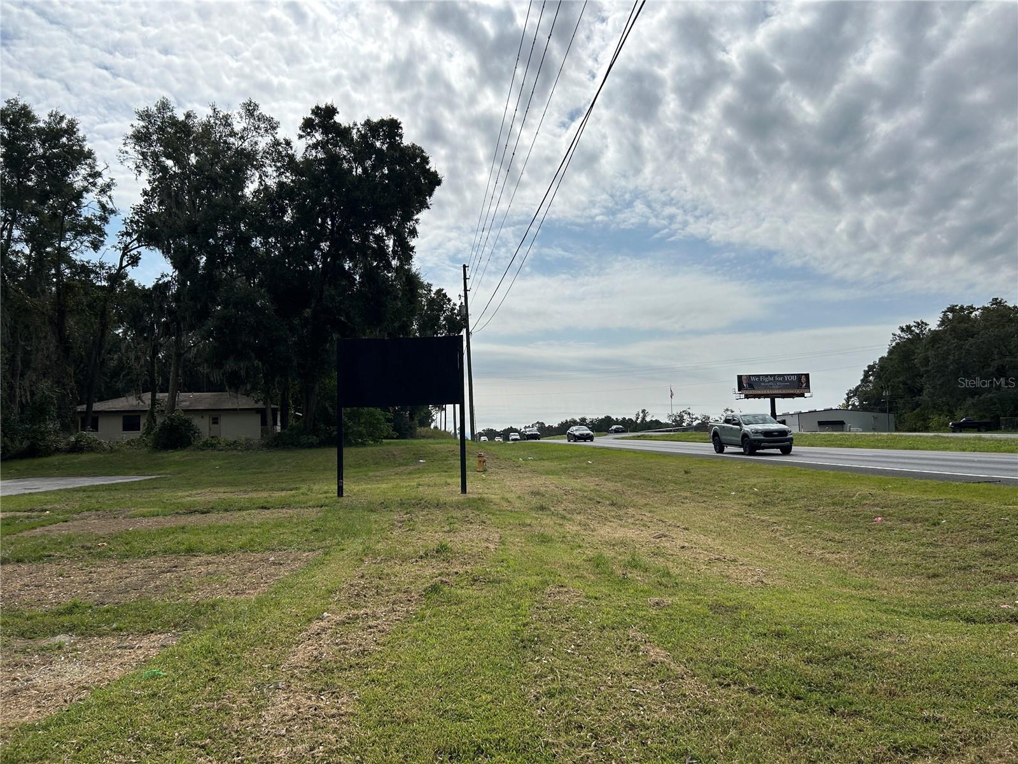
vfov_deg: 53.1
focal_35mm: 26
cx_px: 509
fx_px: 765
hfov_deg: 67.3
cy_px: 382
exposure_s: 1/14286
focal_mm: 5.7
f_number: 1.5
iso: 50
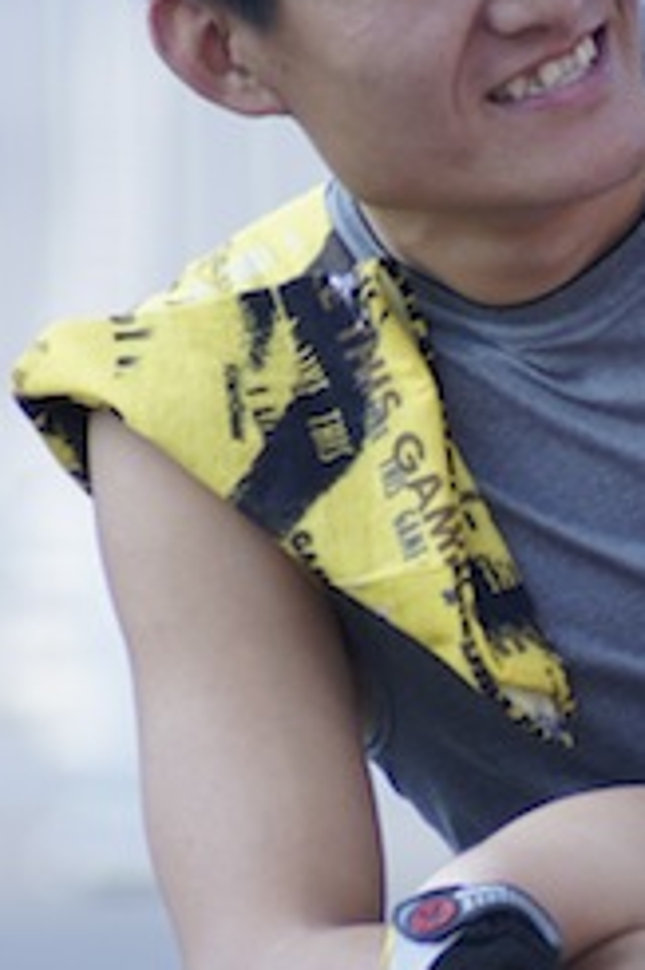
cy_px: 511
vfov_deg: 1.9
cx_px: 560
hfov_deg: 1.2
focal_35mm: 1101
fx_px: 29629
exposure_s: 1/500
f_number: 5.6
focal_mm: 300
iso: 320
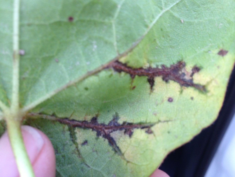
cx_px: 118
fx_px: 224
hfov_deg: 55.4
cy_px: 88
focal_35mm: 33
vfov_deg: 42.9
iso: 80
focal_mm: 4.12
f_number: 2.4
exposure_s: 1/20
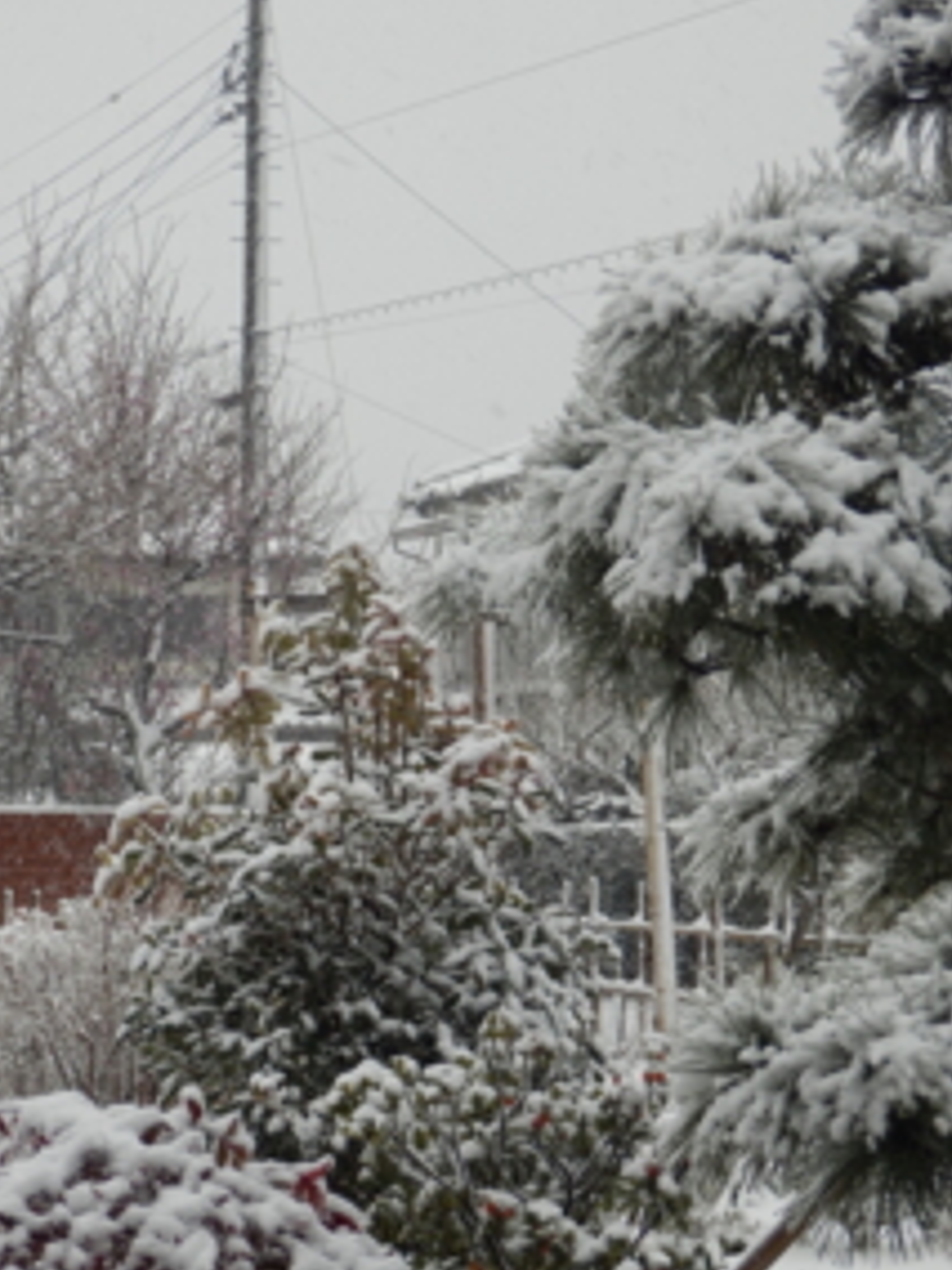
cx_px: 389
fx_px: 4547
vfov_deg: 15.9
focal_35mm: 124
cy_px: 832
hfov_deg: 11.9
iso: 100
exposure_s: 1/125
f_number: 4.8
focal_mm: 15.8
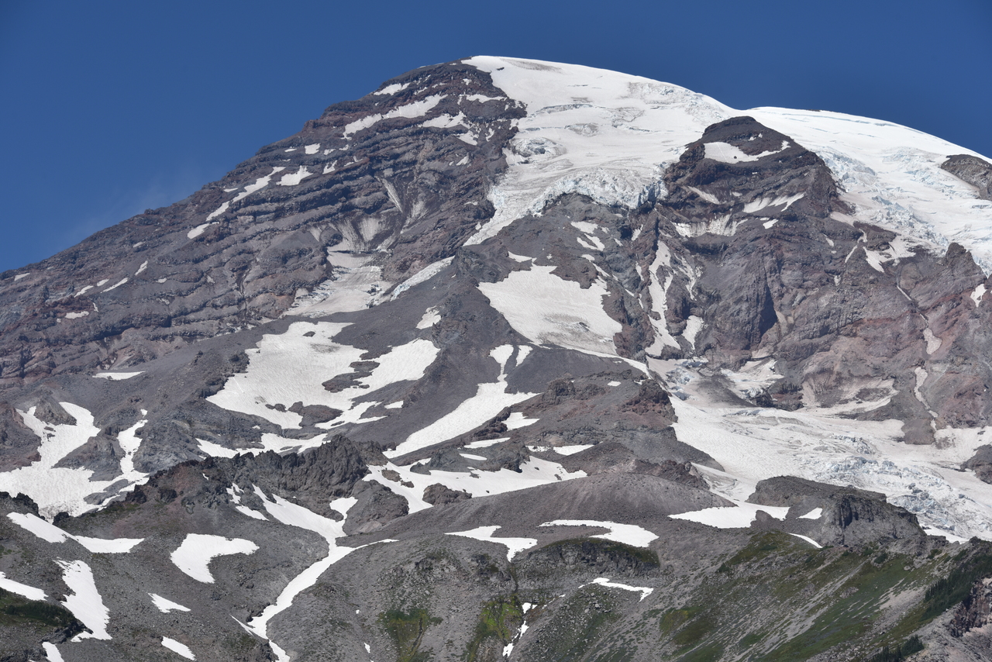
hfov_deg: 19.5
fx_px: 2894
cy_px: 331
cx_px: 496
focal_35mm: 105
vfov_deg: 13.0
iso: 100
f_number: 10
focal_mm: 105
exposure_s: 1/400
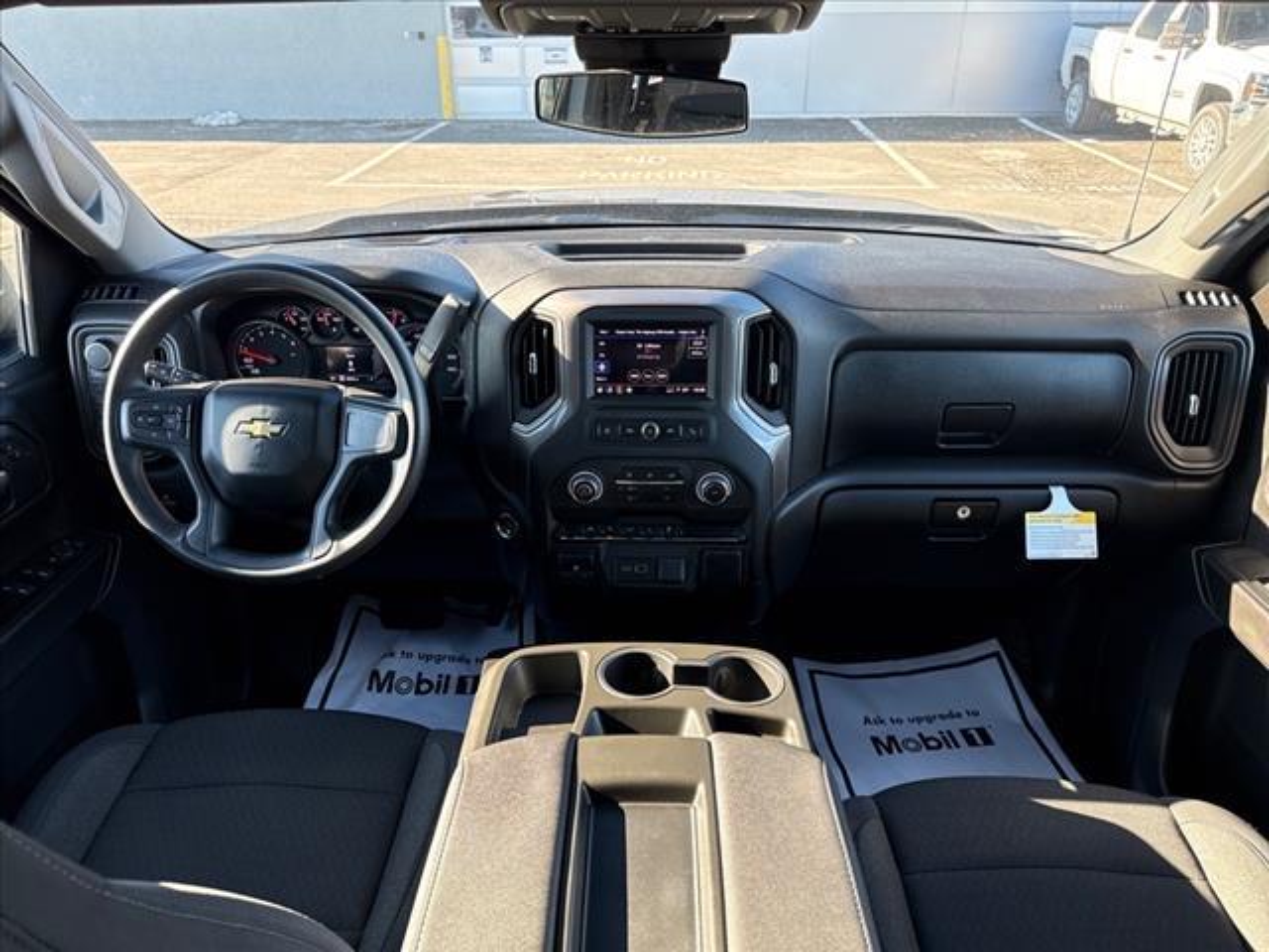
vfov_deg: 56.8
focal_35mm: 24
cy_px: 476
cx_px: 634
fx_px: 880
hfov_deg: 71.6
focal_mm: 6.76
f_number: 1.78
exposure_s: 1/104
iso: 200
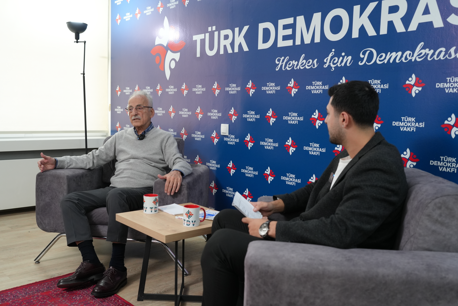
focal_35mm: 35
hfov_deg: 54.4
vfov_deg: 37.9
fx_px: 445
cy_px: 153
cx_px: 229
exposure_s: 1/160
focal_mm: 35
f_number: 4
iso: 1600
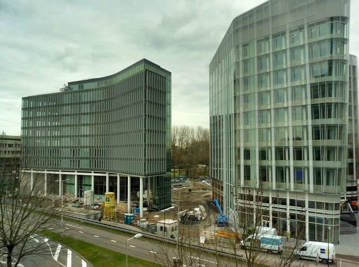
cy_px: 134
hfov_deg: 60.1
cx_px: 180
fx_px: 310
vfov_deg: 46.6
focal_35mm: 30
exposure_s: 1/100
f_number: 3.6
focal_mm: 5.4
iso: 100
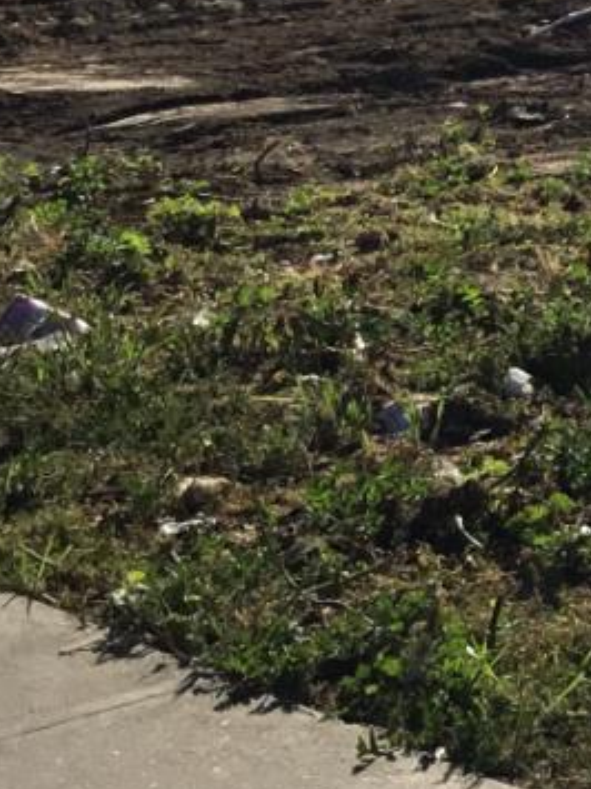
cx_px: 1275
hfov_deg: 10.2
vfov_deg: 14.8
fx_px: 2984
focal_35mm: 131
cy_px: 8
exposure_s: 1/2331
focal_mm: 3.3
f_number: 2.4
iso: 25
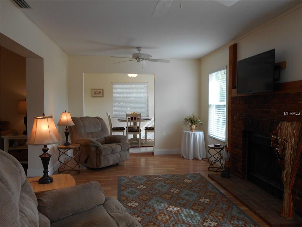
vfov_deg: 53.1
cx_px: 151
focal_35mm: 26
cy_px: 114
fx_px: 227
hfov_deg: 67.3
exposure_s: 1/80
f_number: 3.2
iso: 80
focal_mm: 4.6
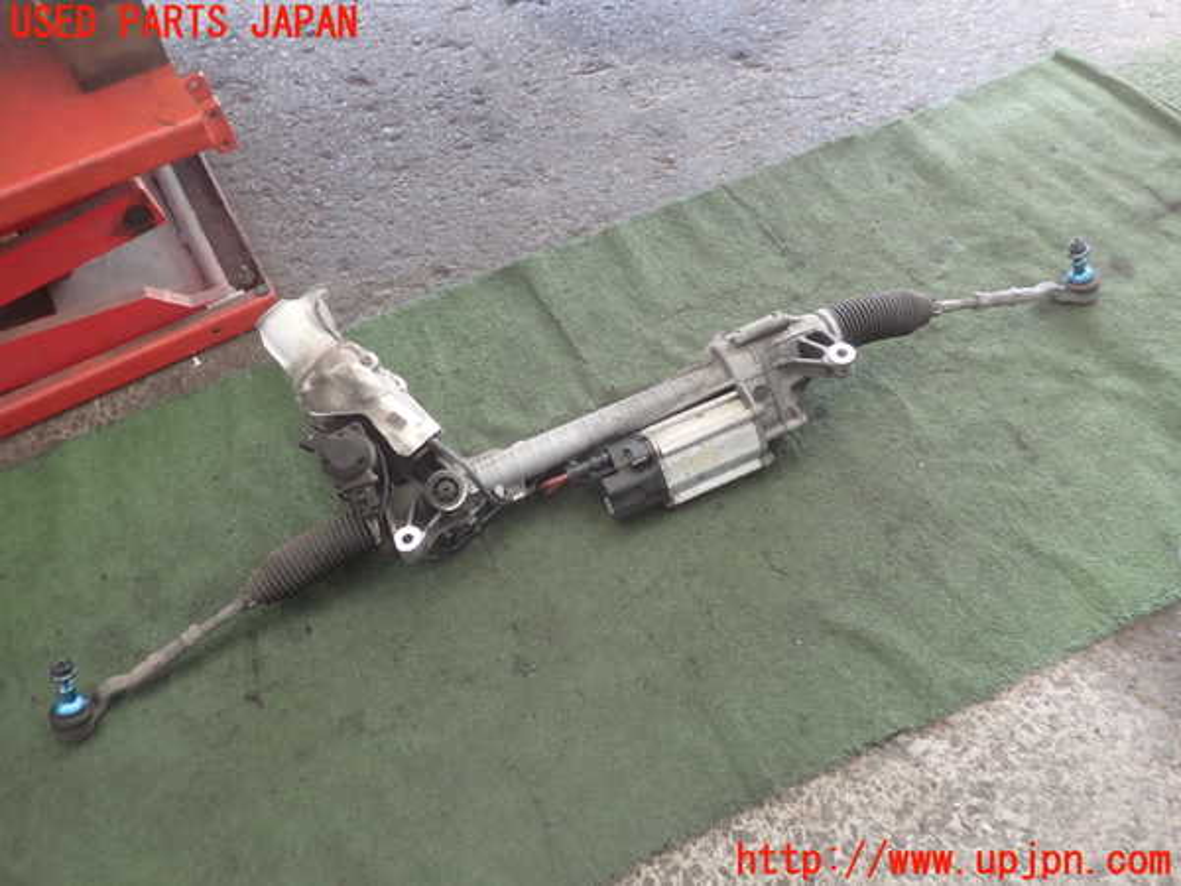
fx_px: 1024
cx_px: 590
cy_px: 443
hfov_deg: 60.0
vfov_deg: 46.8
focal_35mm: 30
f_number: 2.3
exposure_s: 1/40
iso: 200
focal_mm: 5.4
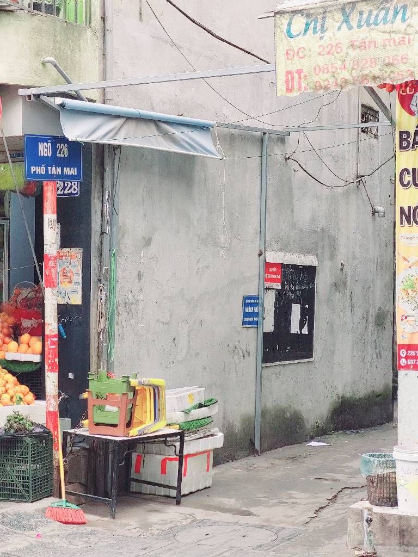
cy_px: 278
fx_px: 1224
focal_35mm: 76
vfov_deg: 25.7
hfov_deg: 19.4
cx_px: 209
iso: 64
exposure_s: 1/120
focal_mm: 7.12
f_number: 2.4
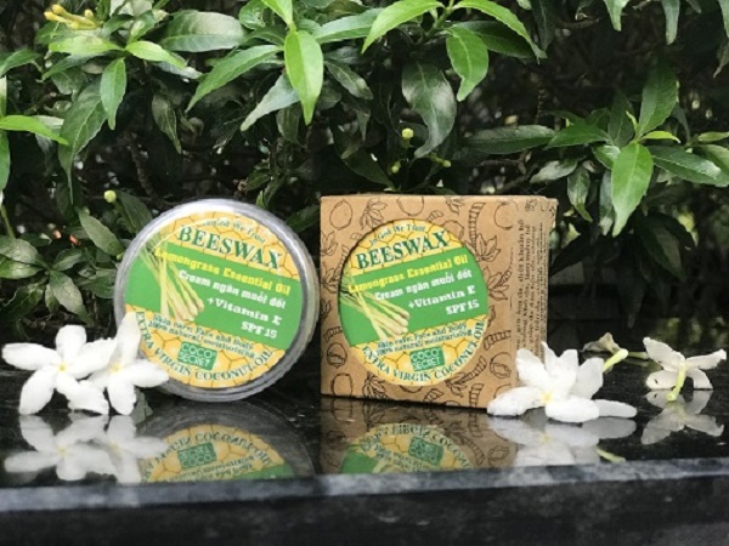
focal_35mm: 57
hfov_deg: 33.8
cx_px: 364
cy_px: 273
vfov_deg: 25.7
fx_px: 1200
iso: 80
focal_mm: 6.6
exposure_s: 1/50
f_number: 2.8
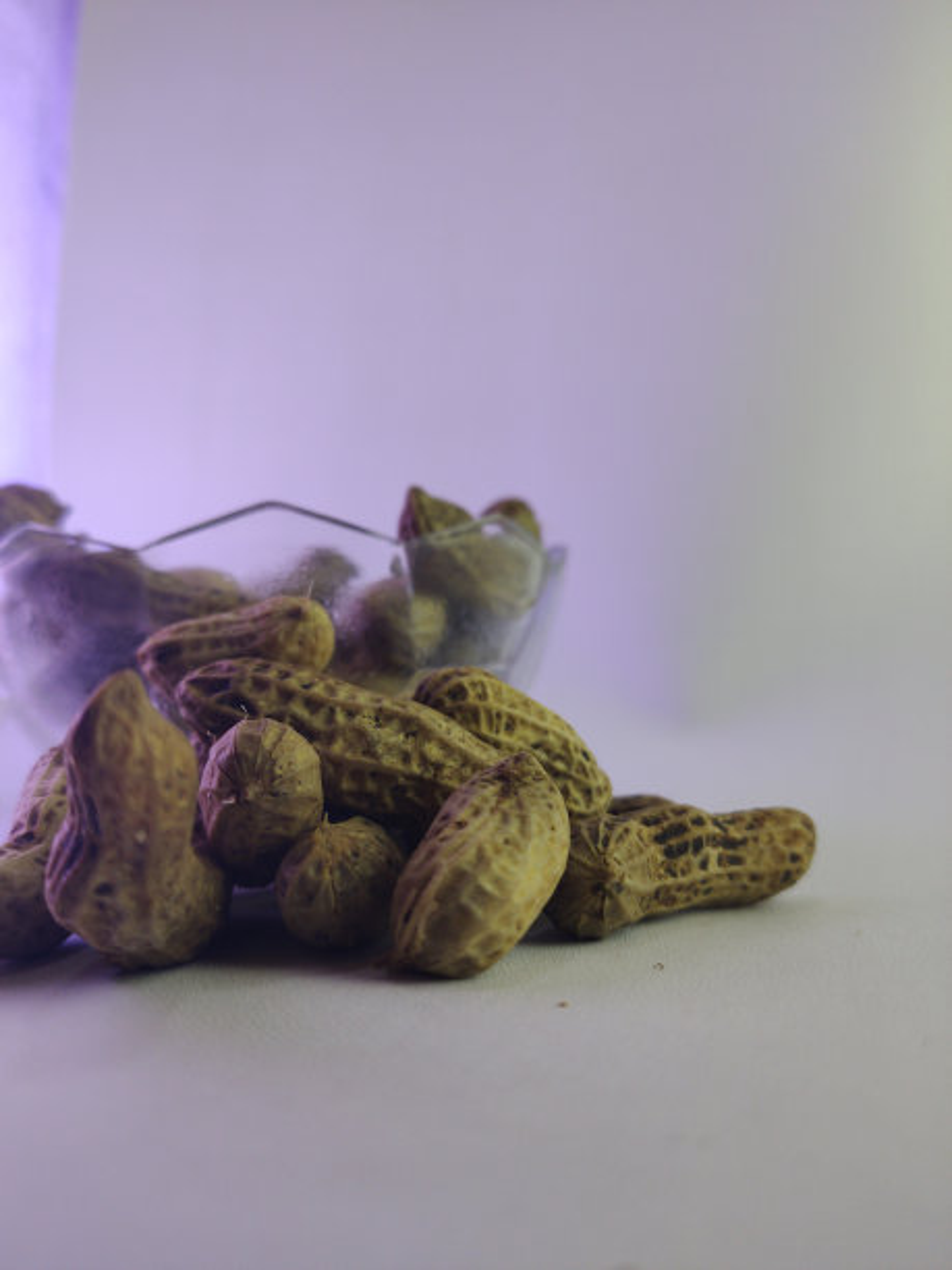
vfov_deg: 67.3
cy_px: 635
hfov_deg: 53.1
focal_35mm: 26
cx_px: 476
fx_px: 953
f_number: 1.75
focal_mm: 4.75
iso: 100
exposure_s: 1/100
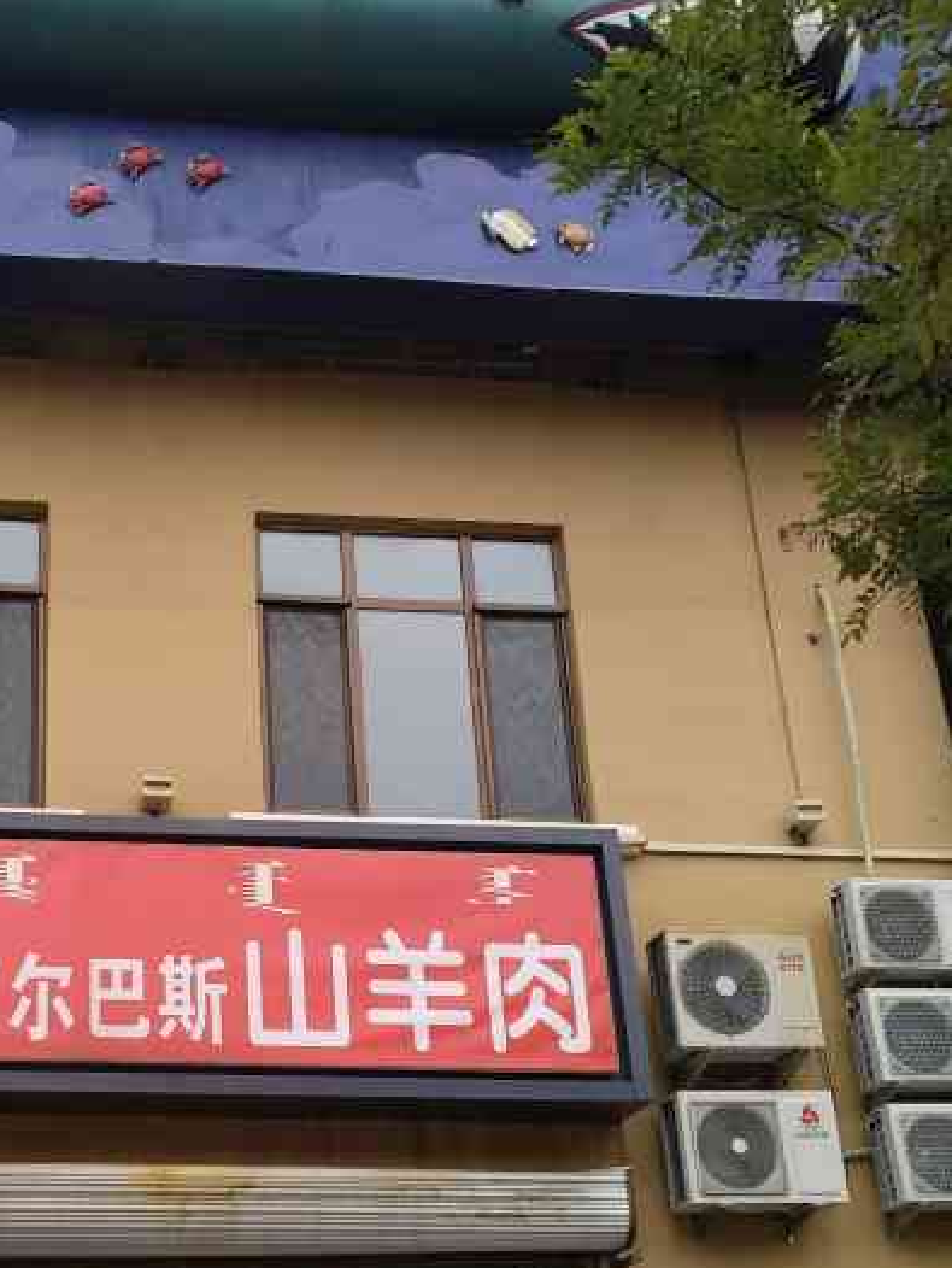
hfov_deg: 35.2
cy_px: 847
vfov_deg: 47.1
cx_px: 142
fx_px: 1429
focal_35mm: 39
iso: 125
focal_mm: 3.81
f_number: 2.2
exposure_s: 1/217
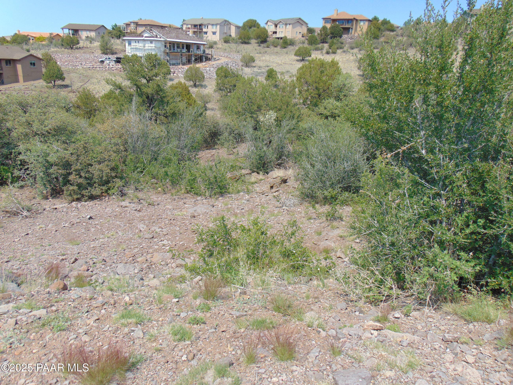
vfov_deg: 54.9
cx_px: 256
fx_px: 370
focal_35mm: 25
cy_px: 192
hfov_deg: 69.4
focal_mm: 4.5
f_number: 7.7
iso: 80
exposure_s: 1/200
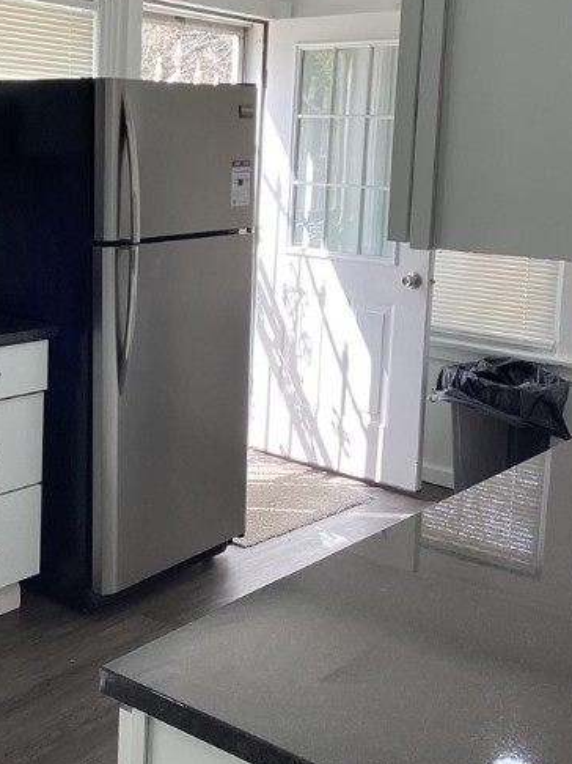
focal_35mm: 49
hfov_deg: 29.3
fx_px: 1081
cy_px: 280
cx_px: 167
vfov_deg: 38.6
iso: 50
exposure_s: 1/120
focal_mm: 3.3
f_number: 2.4
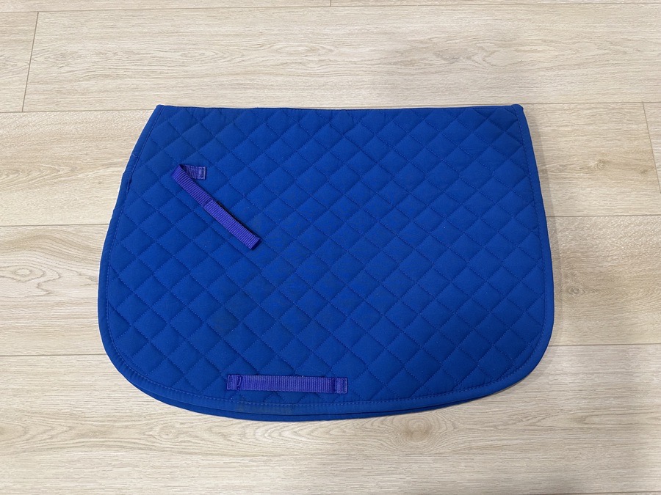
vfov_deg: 56.8
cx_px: 330
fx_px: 458
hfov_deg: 71.6
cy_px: 248
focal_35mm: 24
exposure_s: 1/60
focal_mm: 6.86
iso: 250
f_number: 1.78
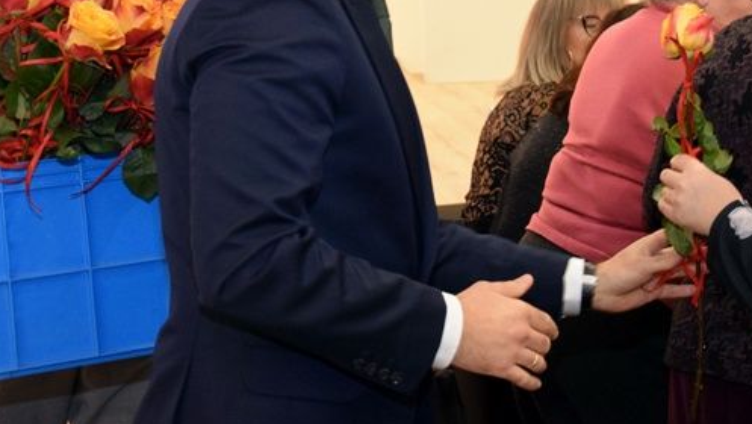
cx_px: 458
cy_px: 38
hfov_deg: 23.4
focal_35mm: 91
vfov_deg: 13.2
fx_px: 1815
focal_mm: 32
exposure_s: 1/60
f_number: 4.2
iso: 2500
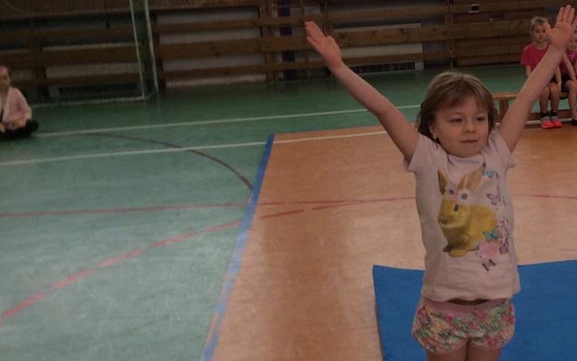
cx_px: 442
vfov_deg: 21.6
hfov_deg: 33.2
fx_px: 944
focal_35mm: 60
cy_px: 140
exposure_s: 1/50
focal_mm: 3.3
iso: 32
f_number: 2.4
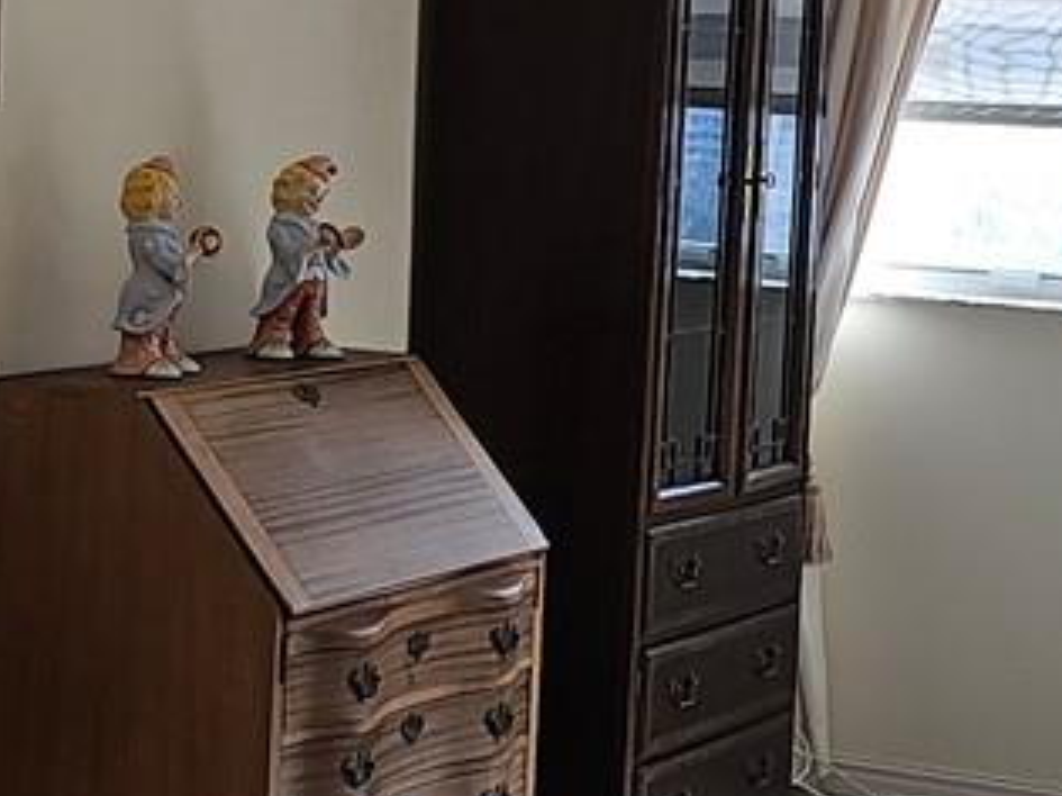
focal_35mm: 117
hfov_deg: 16.8
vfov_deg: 12.6
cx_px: 357
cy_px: 334
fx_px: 3588
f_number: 1.7
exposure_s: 1/60
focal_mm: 6.3
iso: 12
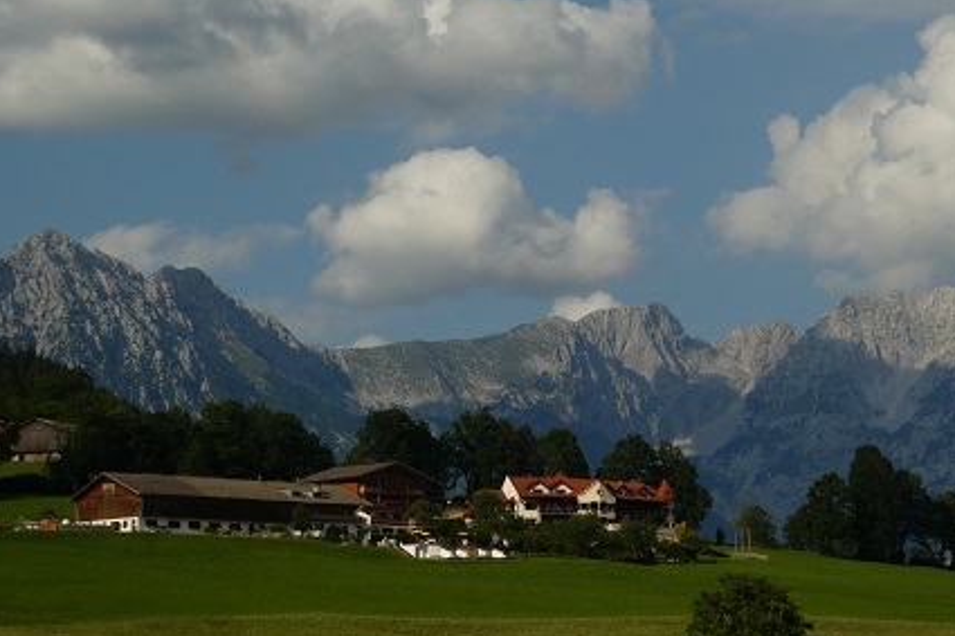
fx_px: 3659
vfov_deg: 9.9
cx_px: 512
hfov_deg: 14.9
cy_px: 252
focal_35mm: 138
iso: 80
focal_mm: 20.6
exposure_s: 1/800
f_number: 5.1
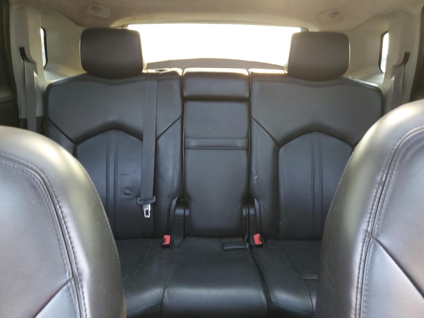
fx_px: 318
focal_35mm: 26
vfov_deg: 53.1
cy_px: 159
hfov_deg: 67.3
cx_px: 212
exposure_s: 1/60.2
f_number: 1.5
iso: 126
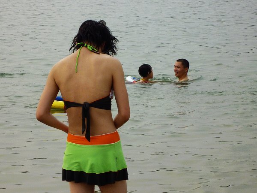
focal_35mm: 170
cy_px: 96
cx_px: 128
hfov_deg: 11.6
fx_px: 1262
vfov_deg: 8.7
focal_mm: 19.2
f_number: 5.7
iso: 125
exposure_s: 1/100
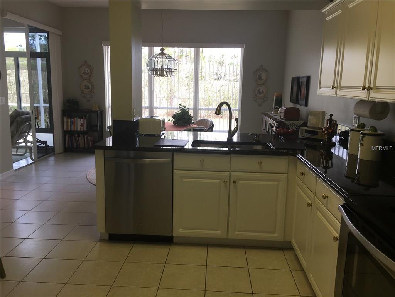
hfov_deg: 61.7
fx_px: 331
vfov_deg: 48.2
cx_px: 198
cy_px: 148
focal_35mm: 29
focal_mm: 4.15
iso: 25
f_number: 2.2
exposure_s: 1/40
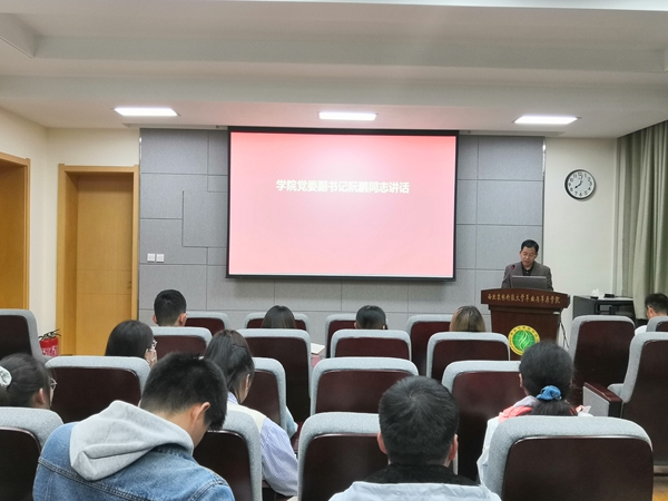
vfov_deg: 45.4
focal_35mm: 31
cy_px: 250
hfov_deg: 58.4
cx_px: 334
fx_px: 598
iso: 200
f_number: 1.8
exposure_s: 1/50
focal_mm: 3.95
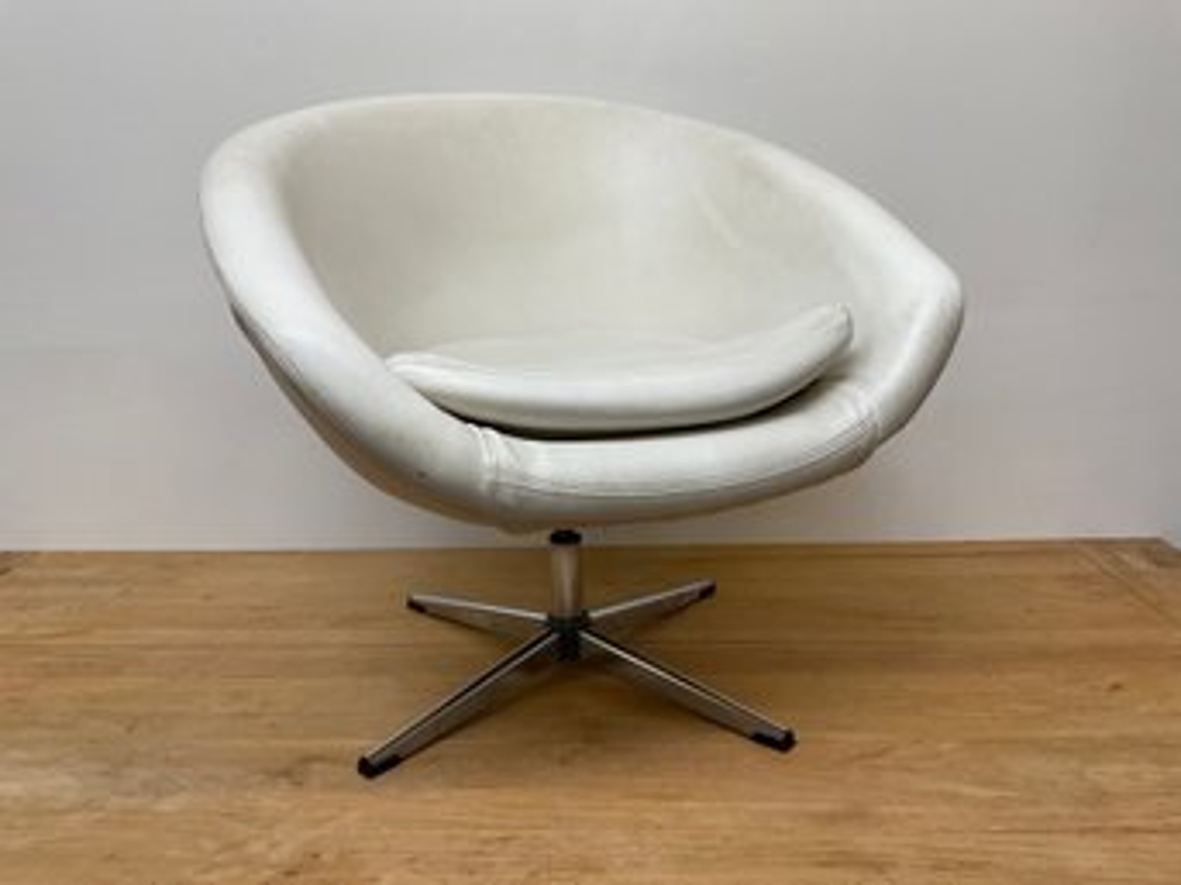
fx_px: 989
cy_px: 442
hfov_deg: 61.7
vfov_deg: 48.2
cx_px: 590
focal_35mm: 29
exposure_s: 1/120
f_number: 1.8
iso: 64
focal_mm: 3
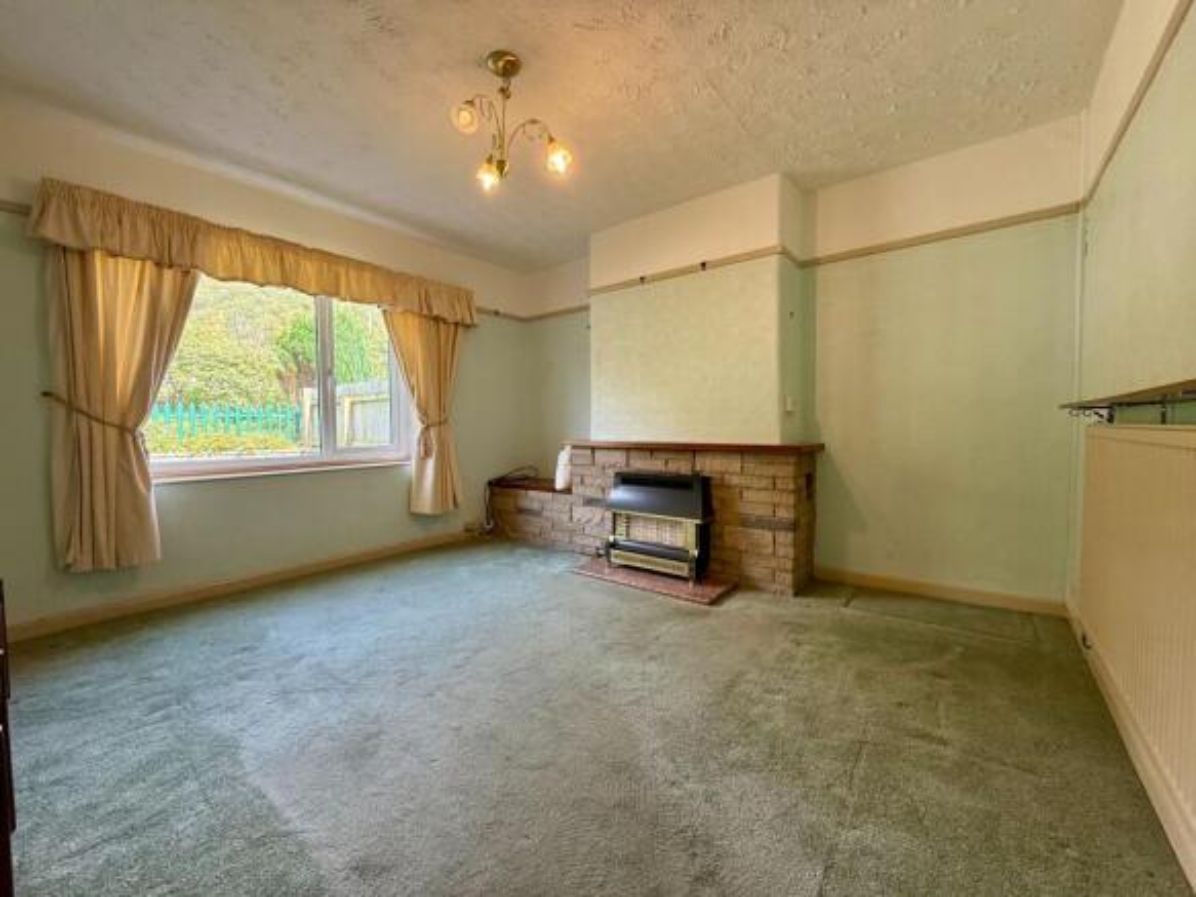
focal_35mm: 14
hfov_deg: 102.1
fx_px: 484
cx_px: 598
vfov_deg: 85.7
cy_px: 448
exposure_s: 1/99
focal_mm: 2.22
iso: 160
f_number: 2.2
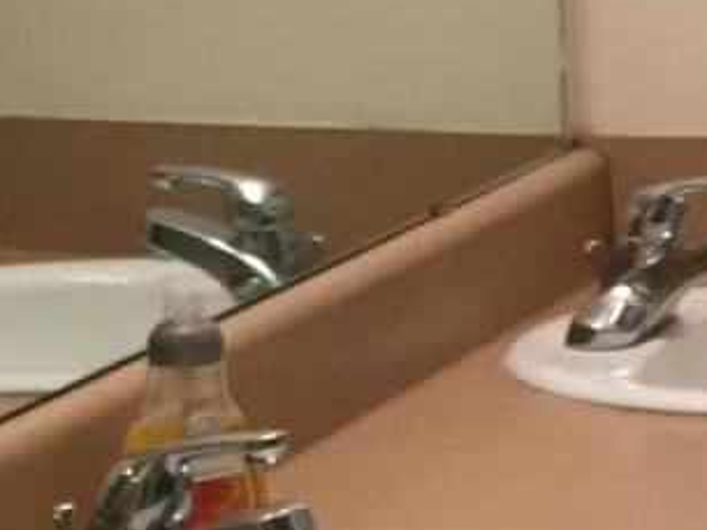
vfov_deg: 7.8
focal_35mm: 190
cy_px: 79
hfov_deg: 9.9
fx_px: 3882
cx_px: 1203
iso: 32
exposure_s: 1/15
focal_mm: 4.15
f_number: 2.2
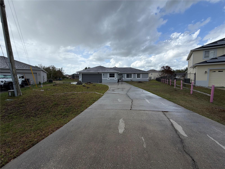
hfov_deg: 102.1
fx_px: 91
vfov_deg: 85.7
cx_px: 112
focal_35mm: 14
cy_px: 84
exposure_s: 1/770
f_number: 2.2
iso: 25
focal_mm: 2.22
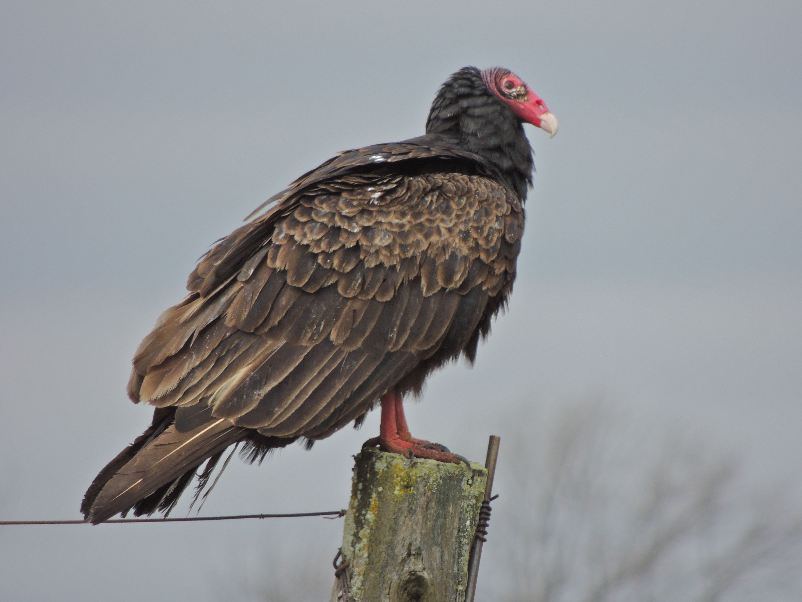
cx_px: 401
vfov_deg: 1.5
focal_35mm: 1000
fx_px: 23168
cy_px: 301
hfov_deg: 2.0
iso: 220
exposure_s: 1/500
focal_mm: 180
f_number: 5.9
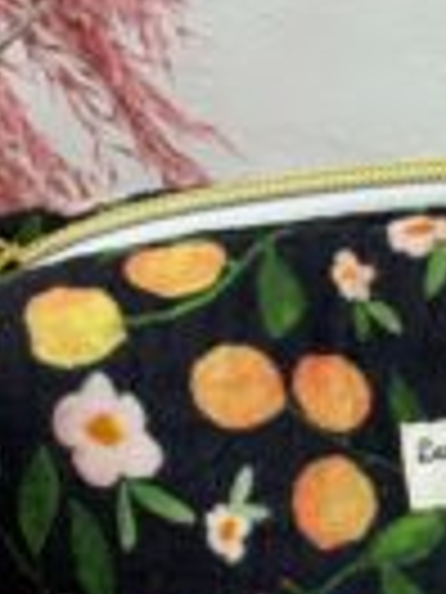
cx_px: 437
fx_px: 2697
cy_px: 338
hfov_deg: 9.4
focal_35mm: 157
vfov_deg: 12.6
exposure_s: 1/93
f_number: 1.78
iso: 100
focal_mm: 6.76
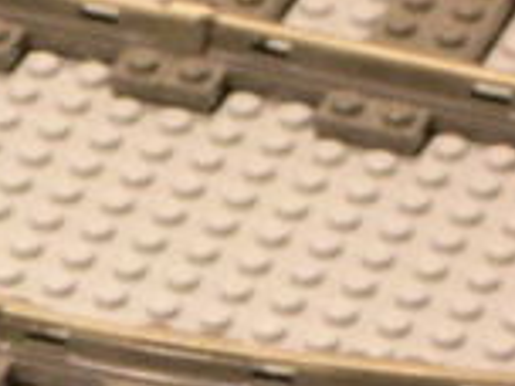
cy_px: 596
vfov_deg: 2.5
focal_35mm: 601
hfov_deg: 3.3
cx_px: -803
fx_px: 8941
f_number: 4.9
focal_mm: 24
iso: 400
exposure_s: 1/6.4
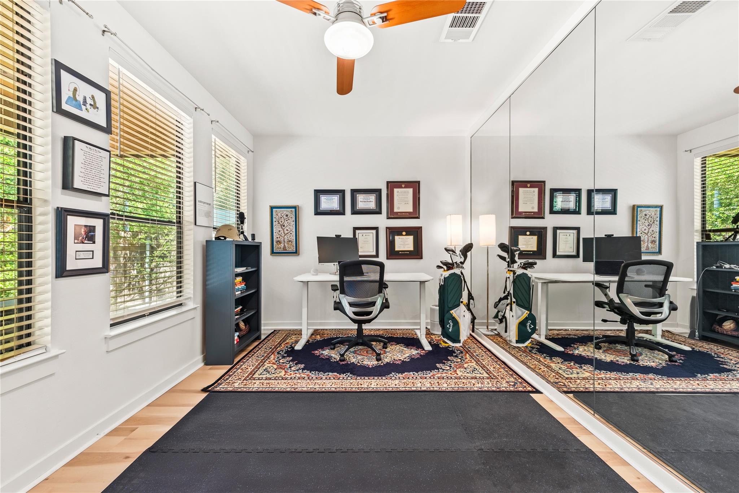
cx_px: 370
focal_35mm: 14
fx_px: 287
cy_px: 246
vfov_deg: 81.2
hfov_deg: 104.2
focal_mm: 14
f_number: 9
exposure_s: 1.3
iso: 400
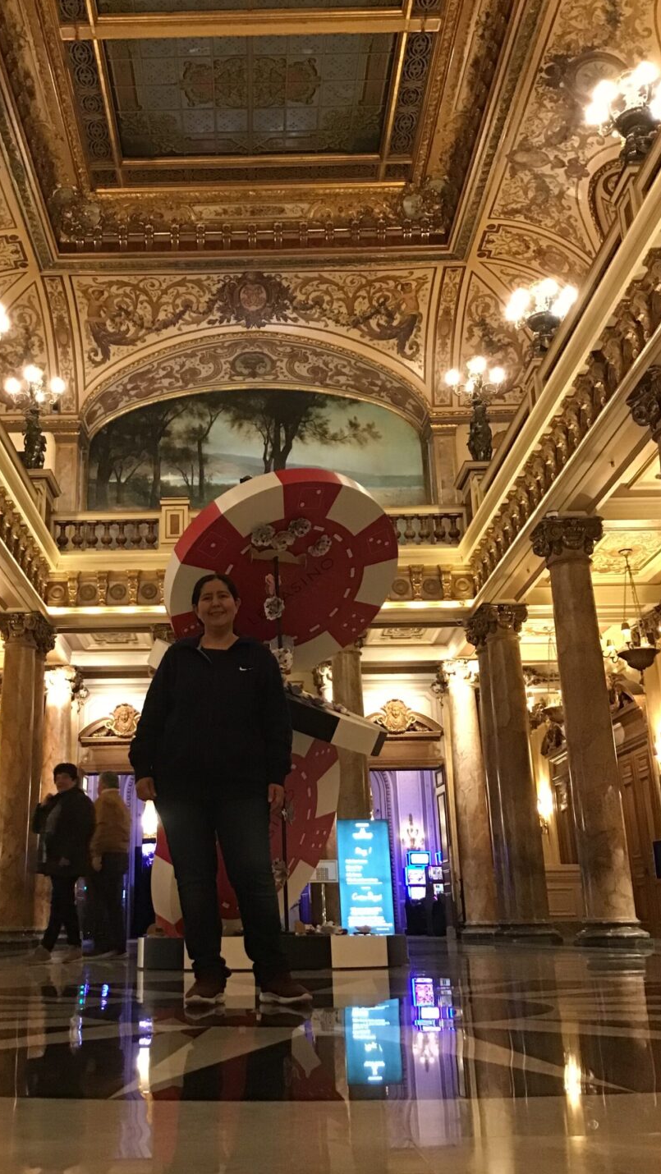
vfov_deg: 58.0
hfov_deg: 34.4
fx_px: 1059
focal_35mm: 34
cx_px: 236
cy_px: 585
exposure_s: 1/17
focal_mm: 3.3
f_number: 2.4
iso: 400
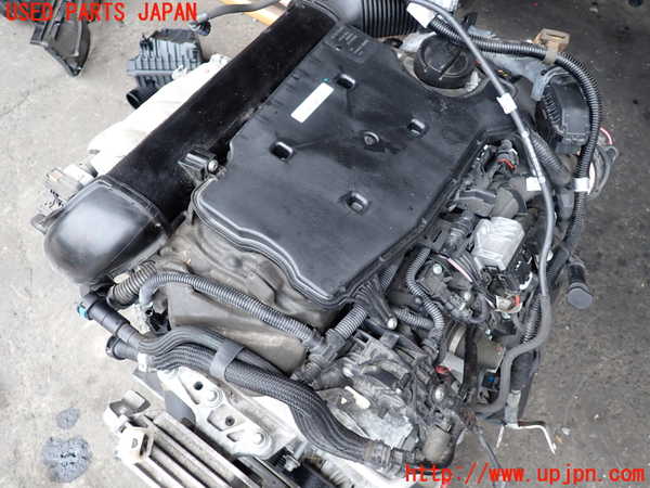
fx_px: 469
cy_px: 244
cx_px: 325
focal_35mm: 25
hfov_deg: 69.4
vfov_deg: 54.9
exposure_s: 1/100
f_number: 2
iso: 200
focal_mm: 4.5
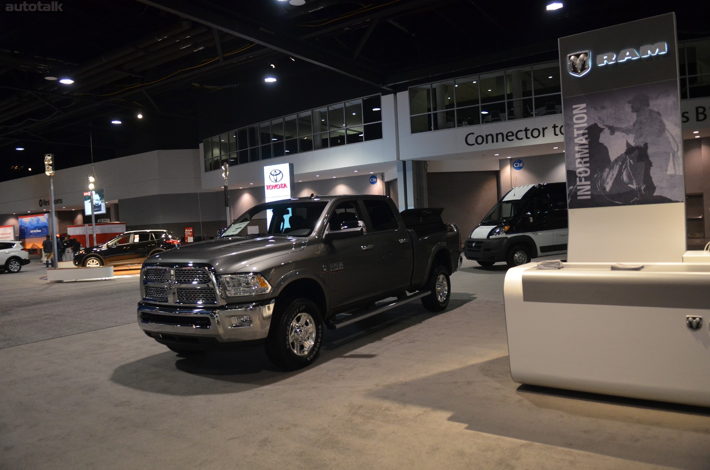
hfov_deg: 70.5
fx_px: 502
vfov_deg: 50.2
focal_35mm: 26
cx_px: 355
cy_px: 235
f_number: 2.8
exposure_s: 1/100
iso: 1600
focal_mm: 17
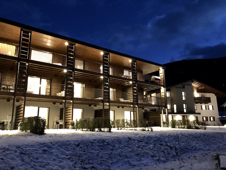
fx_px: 183
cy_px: 85
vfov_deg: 49.7
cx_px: 113
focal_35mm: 28
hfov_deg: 63.4
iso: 1000
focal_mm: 4
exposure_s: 1/4
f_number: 1.8
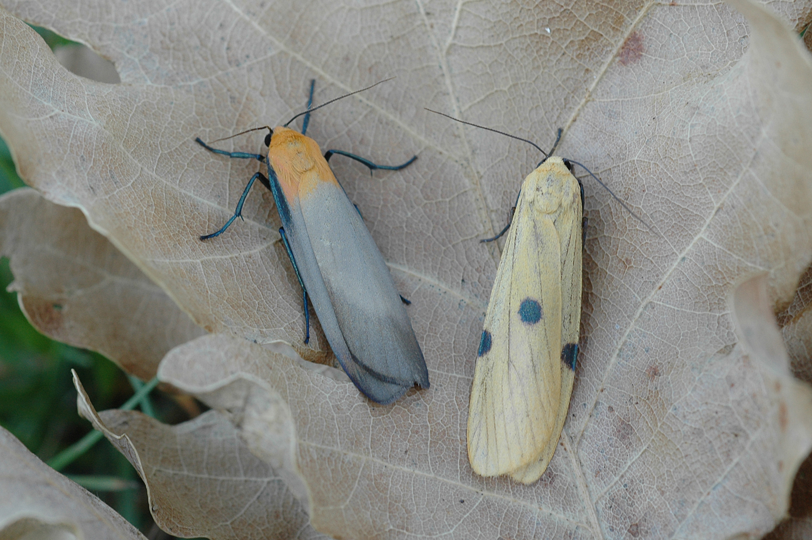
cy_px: 270
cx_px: 406
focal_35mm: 90
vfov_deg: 15.2
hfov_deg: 22.6
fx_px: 2028
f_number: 9
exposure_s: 1/100
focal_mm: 60
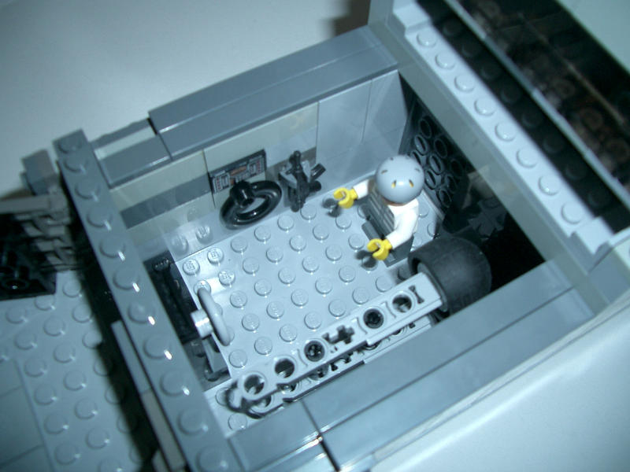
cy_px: 236
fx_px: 637
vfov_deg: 40.7
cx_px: 315
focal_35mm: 35
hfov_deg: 52.6
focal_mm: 5.8
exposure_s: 1/40
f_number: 2.6
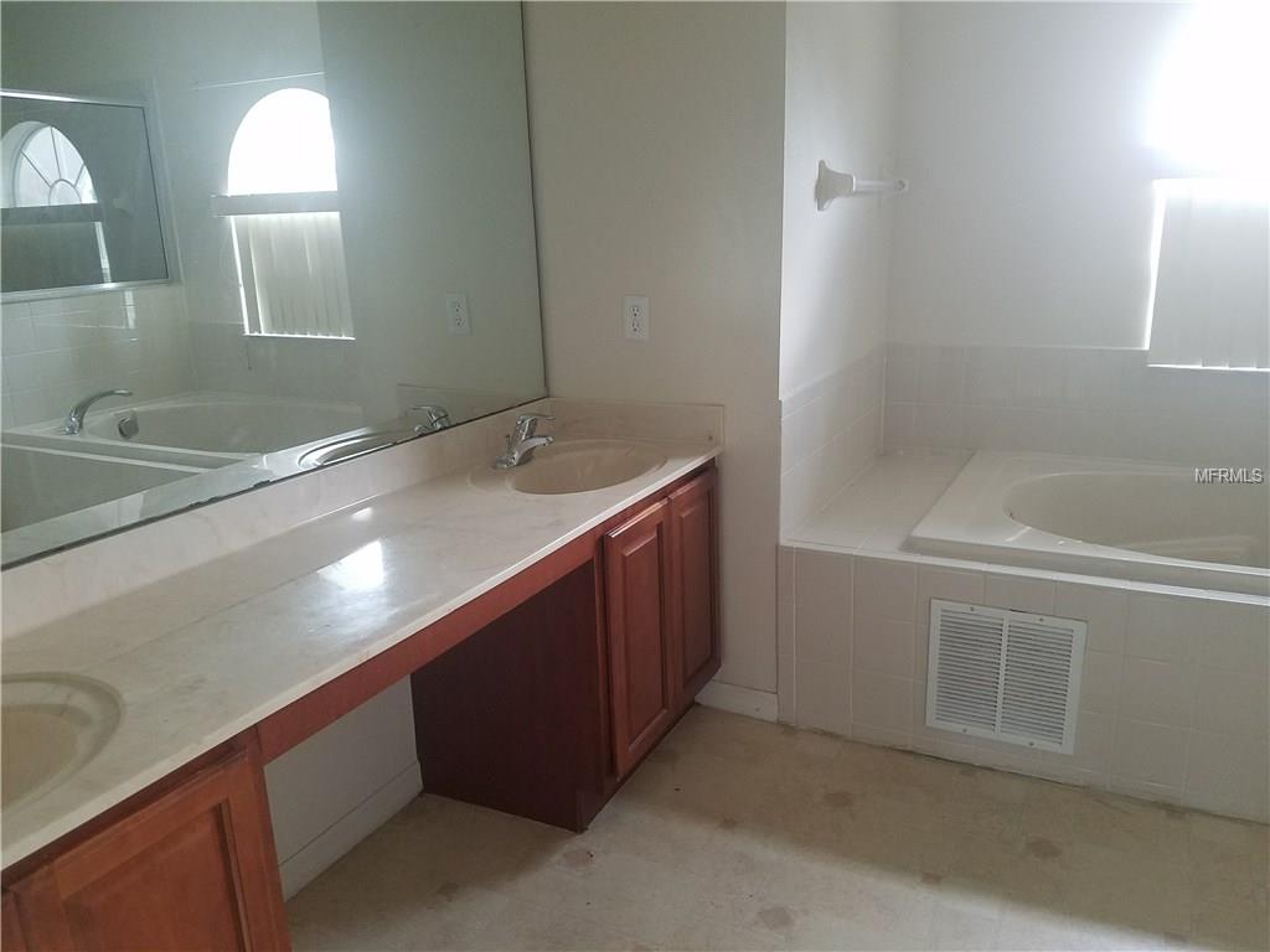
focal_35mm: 26
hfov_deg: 67.3
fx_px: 954
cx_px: 635
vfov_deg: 53.1
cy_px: 476
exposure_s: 1/60
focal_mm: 4.2
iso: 160
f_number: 1.7
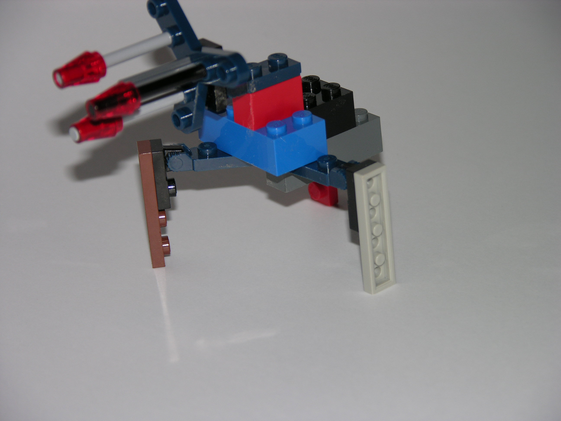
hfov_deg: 13.2
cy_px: 210
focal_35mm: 150
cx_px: 280
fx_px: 2431
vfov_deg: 9.9
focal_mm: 37.7
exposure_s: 1/253
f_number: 3.9
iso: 50
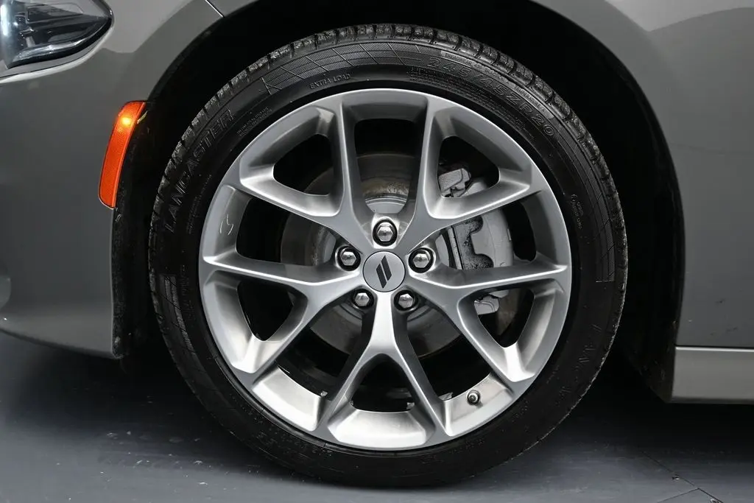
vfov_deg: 35.5
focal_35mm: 38
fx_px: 785
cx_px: 377
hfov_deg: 51.3
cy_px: 252
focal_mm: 25
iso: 500
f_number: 4.2
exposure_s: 1/125
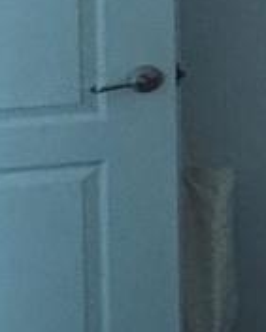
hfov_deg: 6.8
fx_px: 1219
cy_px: -119
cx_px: 1253
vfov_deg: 14.7
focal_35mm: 124
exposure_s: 1/99
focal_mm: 2.22
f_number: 2.2
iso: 320
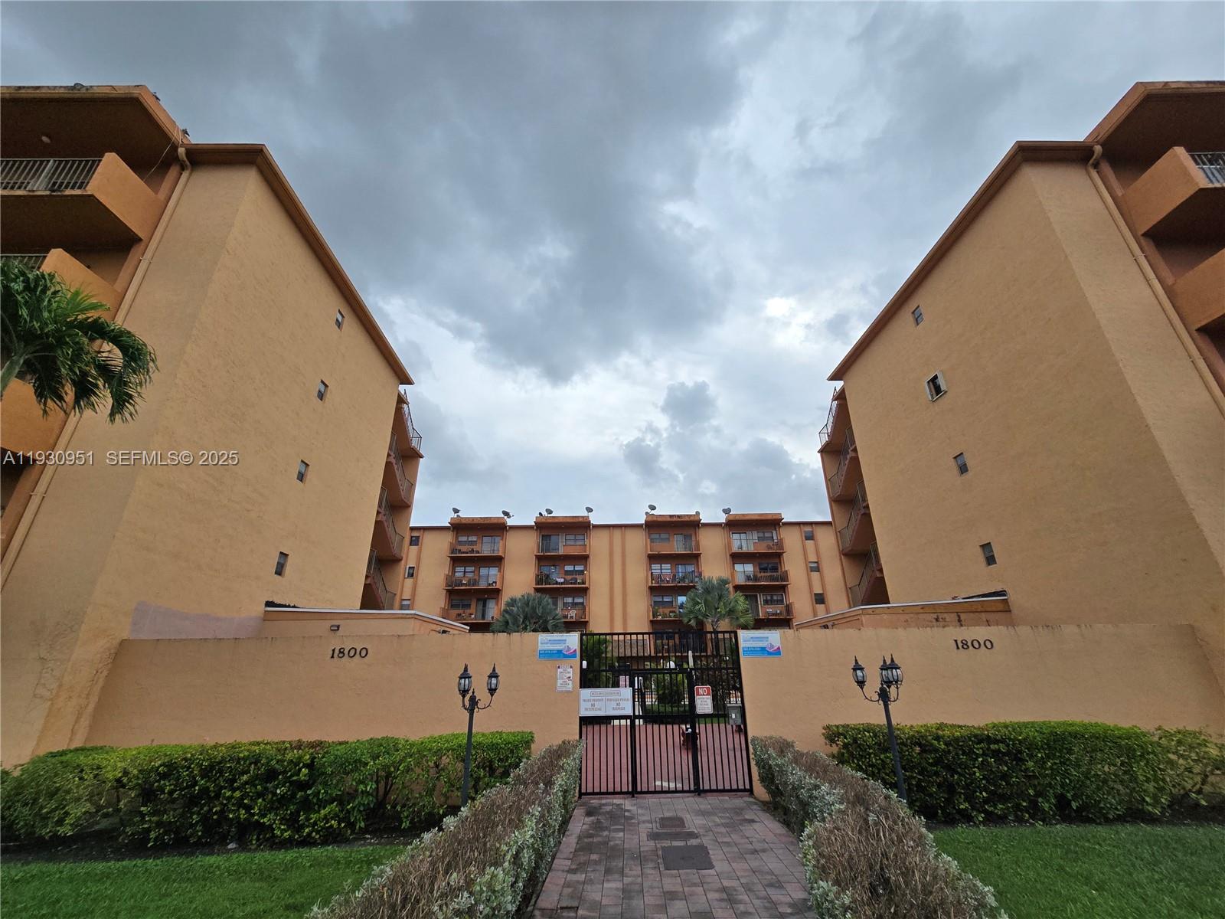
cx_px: 612
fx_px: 460
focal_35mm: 13
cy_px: 460
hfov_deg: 106.2
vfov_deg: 89.9
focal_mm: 2.2
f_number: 2.2
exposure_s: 1/3084
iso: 50
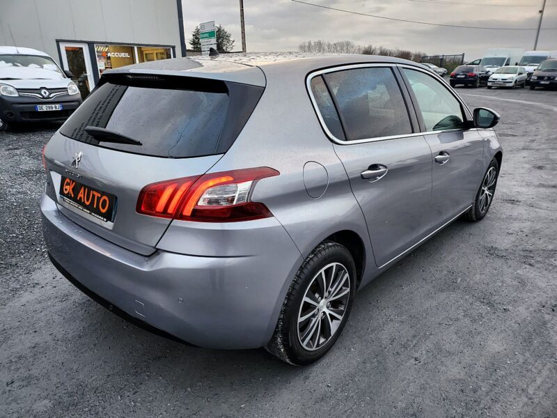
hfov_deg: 71.6
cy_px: 209
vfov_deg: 56.8
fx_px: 386
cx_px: 278
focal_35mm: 24
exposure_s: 1/180
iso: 160
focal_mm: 5
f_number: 1.8
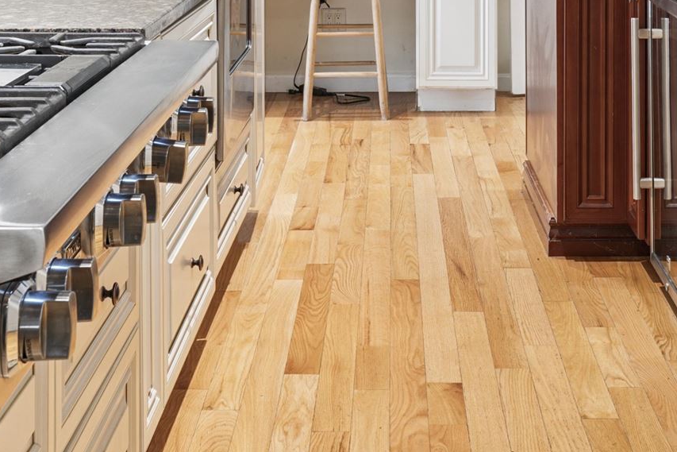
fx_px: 1388
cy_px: -130
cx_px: 360
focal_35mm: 74
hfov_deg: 27.4
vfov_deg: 17.4
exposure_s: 1.6
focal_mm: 20.5
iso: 100
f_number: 9
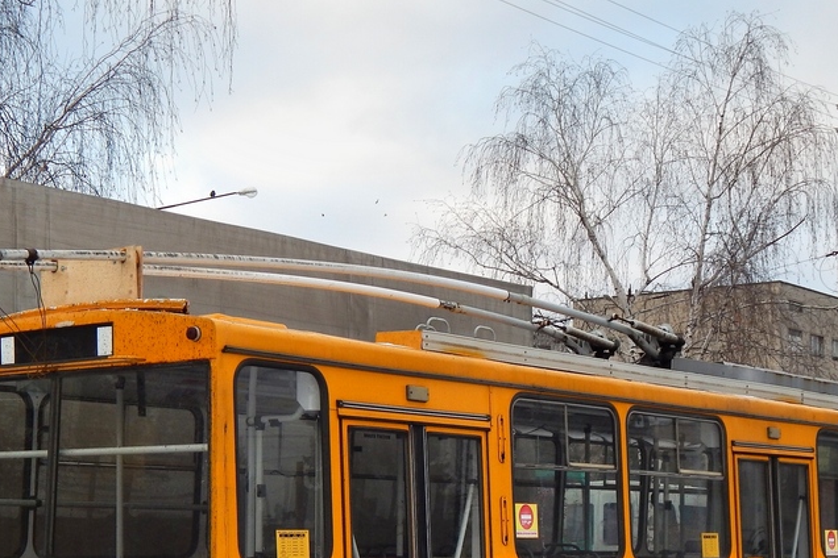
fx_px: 1676
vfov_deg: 18.6
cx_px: 436
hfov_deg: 28.1
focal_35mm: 72
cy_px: 497
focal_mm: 7.7
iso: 125
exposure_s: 1/160
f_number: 3.6
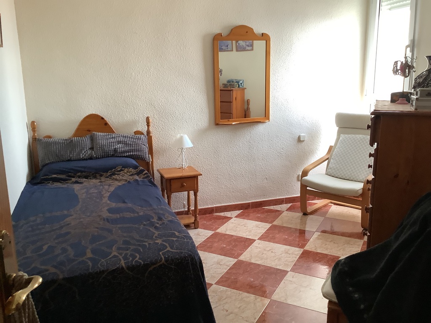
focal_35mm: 31
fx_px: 386
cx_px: 216
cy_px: 162
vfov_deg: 45.4
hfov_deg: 58.4
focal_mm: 3.3
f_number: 2.4
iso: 200
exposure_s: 1/60
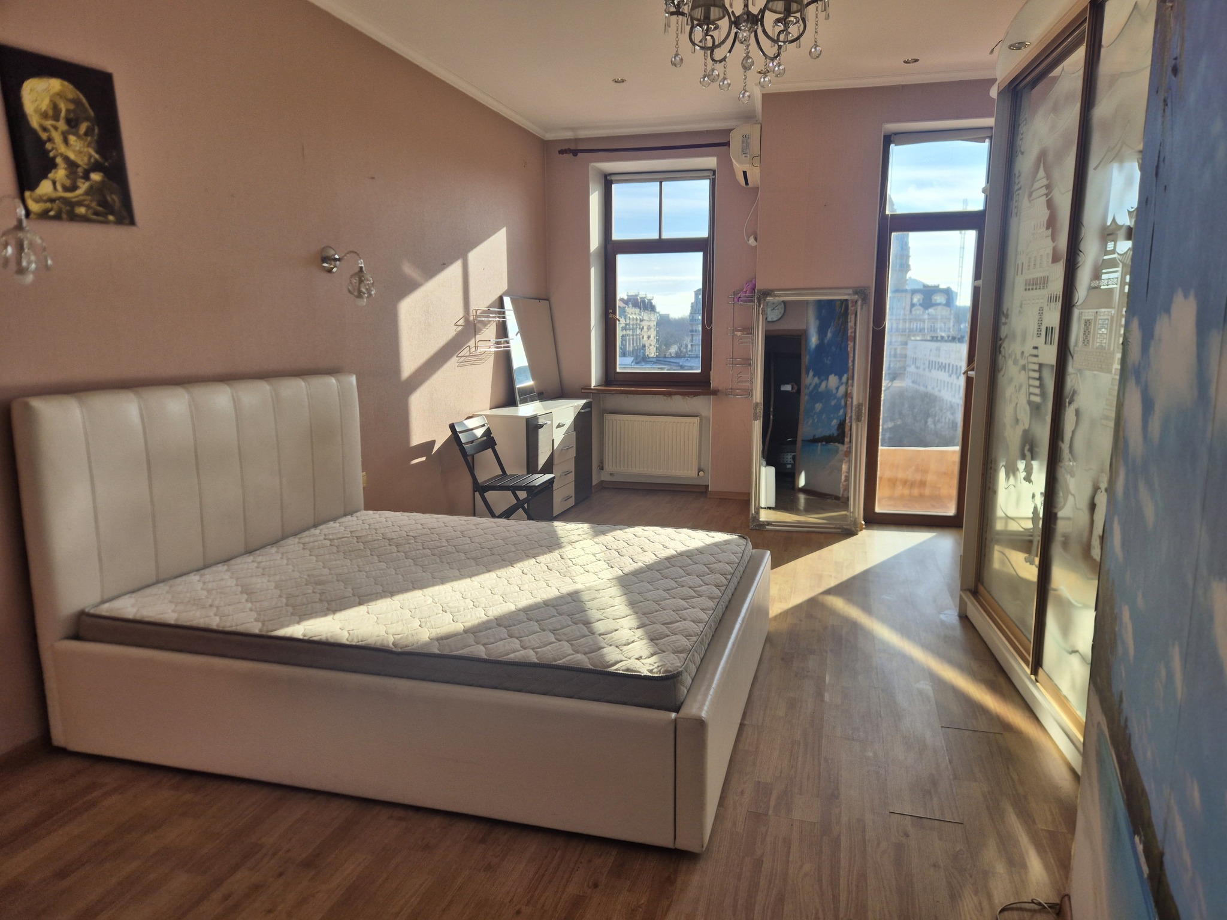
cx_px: 614
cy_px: 460
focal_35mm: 23
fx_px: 815
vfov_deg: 58.9
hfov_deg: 73.9
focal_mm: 5.4
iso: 25
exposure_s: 1/1212
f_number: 1.8
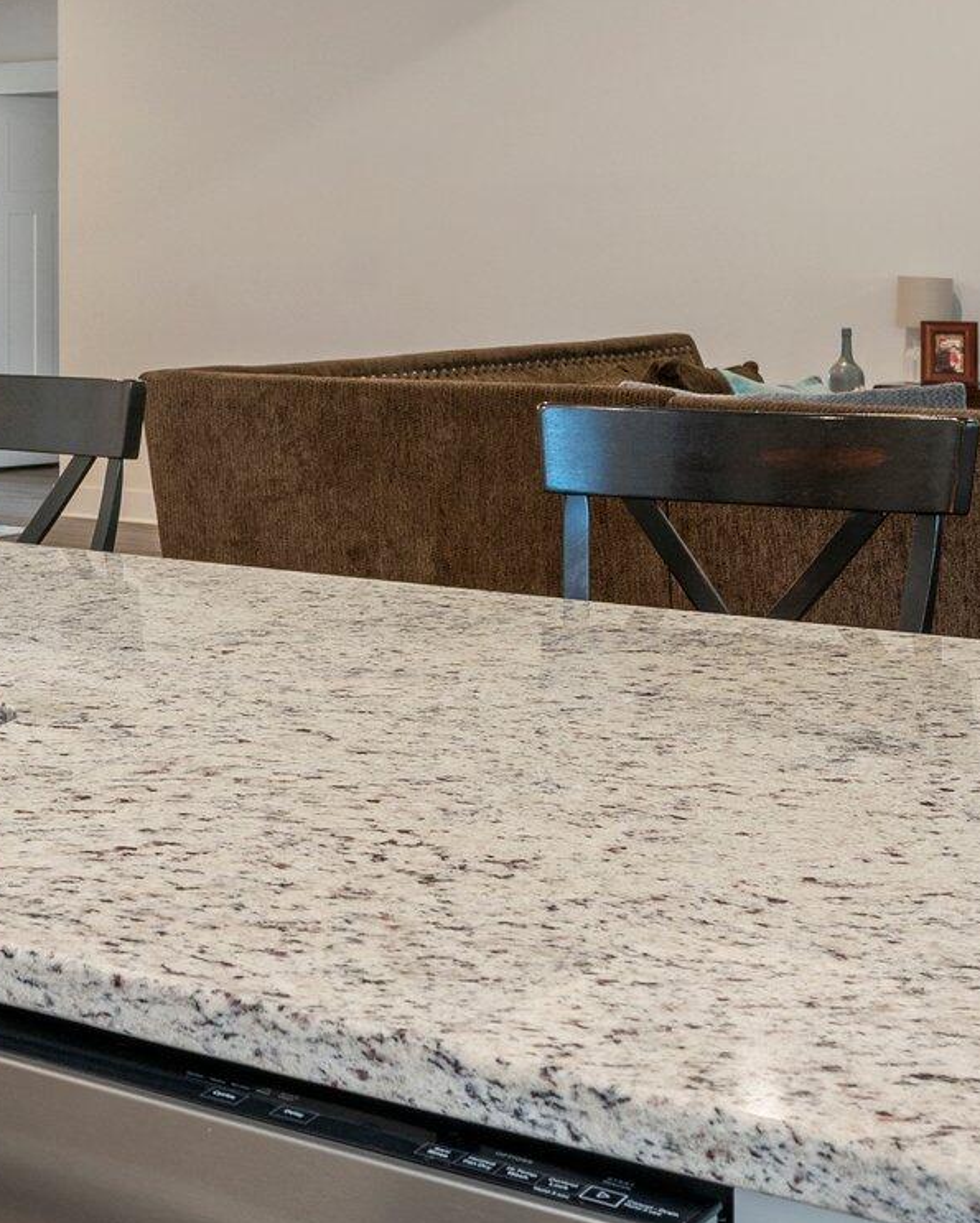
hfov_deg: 23.6
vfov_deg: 29.9
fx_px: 2246
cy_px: 272
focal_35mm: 62
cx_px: 3
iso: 320
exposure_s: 1/5
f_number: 9
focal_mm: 24
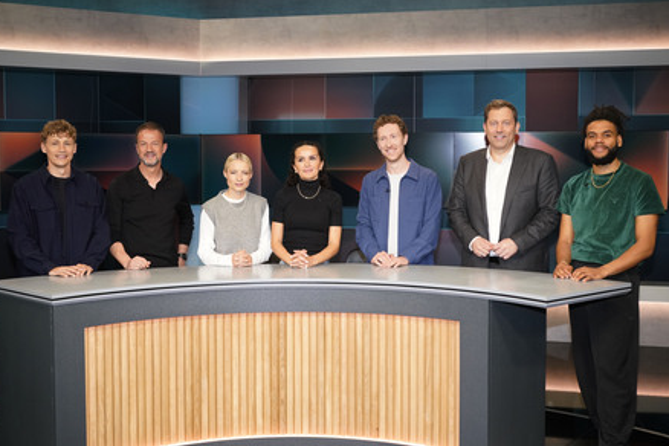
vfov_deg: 37.9
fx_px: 650
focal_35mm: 35
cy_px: 223
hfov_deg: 54.4
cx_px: 334
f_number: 5
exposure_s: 1/160
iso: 2000
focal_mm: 34
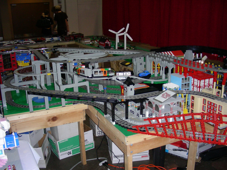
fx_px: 249
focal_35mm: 38
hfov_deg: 49.0
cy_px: 85
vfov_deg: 37.7
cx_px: 114
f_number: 3.5
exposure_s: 1/60.1
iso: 153
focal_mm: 6.3
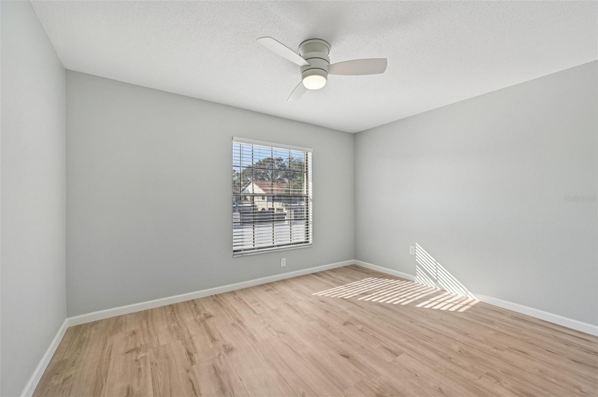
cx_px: 299
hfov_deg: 104.3
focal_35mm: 14
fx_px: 232
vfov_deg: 81.1
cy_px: 198
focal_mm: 14
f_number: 8
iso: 400
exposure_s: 1/640
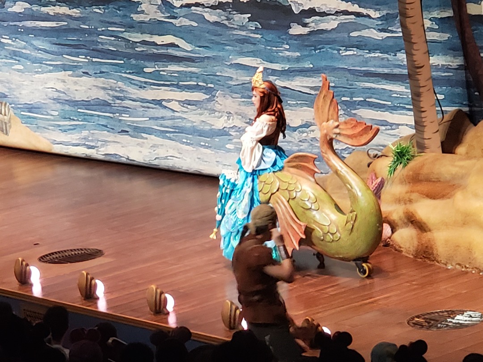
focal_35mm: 52
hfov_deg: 36.8
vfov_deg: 28.0
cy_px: 181
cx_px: 242
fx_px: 726
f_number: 2.4
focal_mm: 6
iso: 320
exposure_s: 1/30
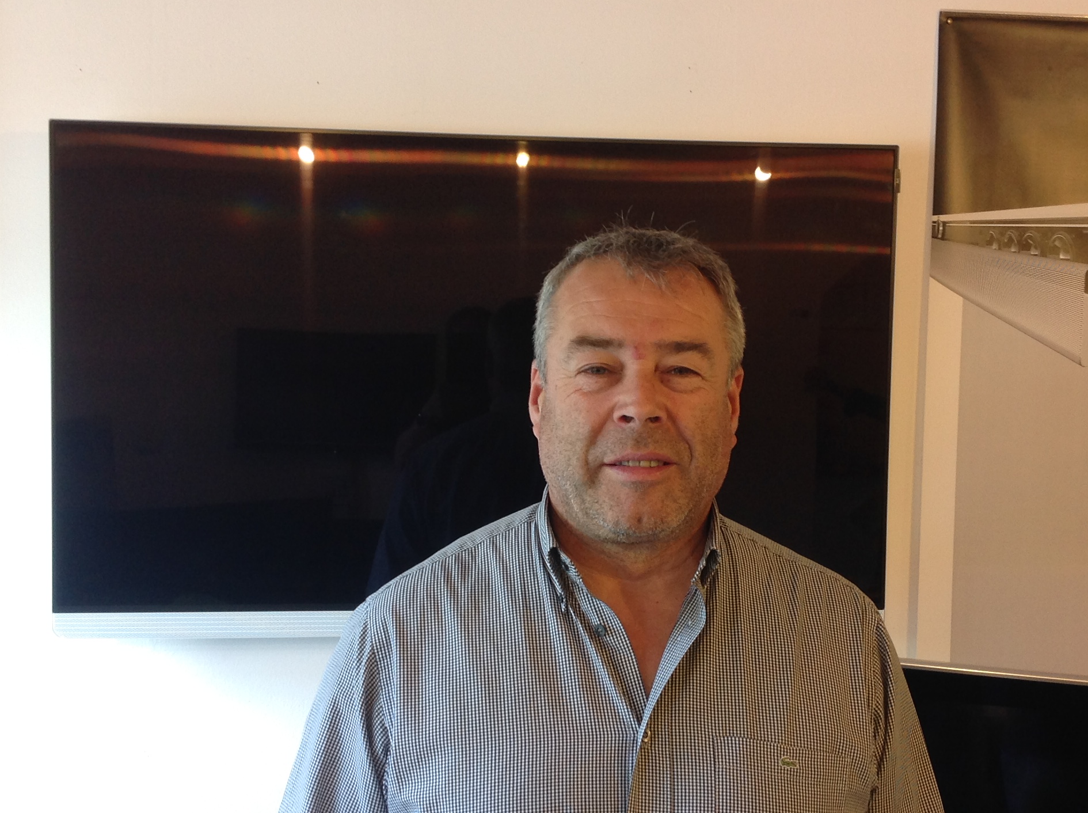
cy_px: 426
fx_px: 1507
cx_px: 589
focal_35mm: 48
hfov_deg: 39.7
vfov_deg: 30.2
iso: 80
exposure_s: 1/15
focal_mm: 4.28
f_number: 2.4
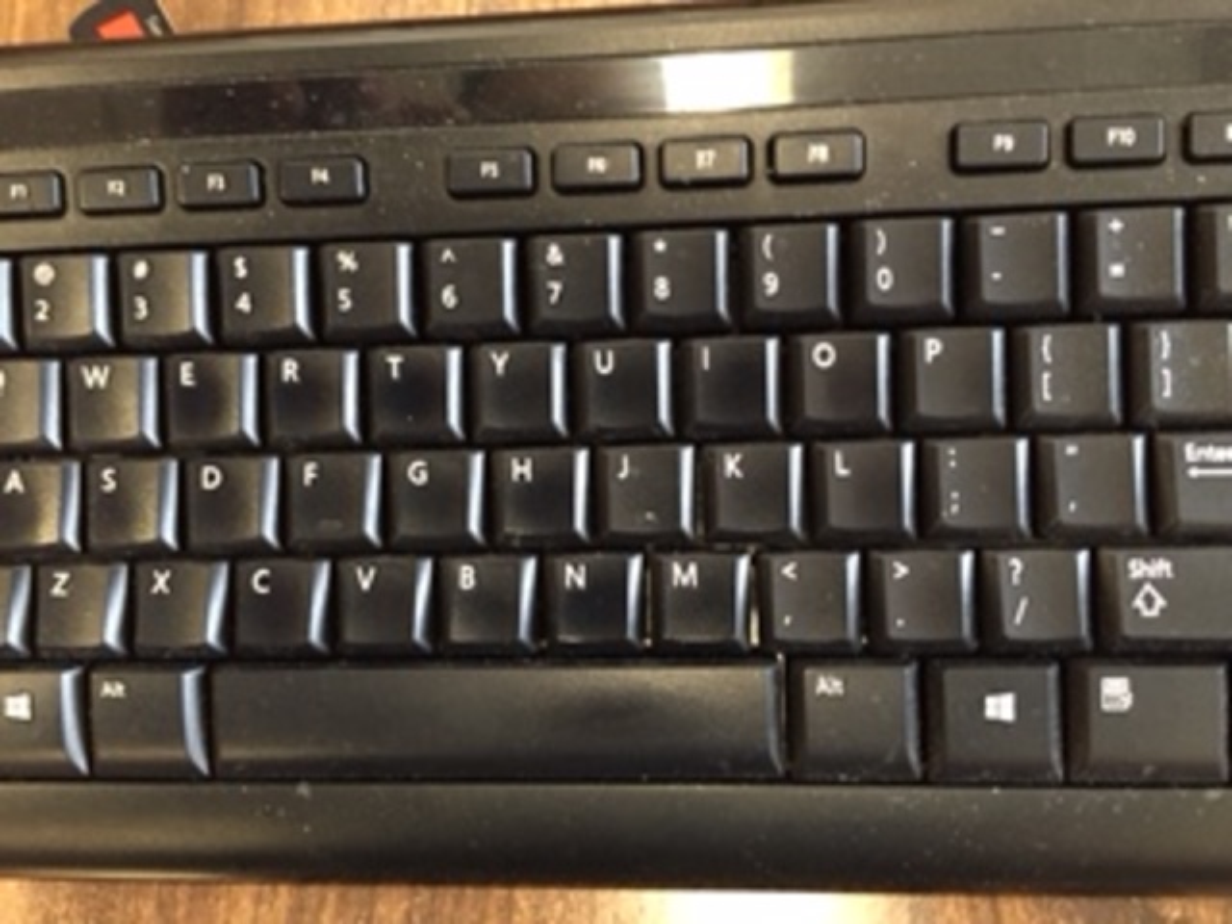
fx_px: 1032
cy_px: 462
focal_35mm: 29
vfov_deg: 48.2
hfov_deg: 61.7
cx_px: 616
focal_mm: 4.15
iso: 250
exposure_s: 1/17
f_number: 2.2
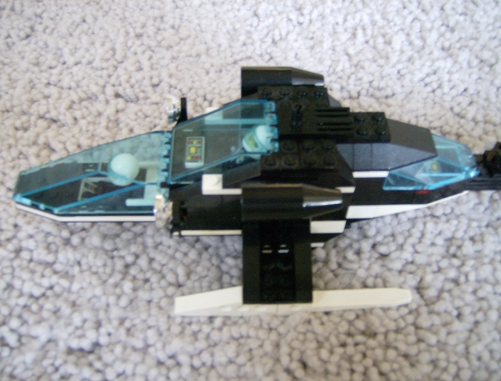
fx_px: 524
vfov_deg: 40.0
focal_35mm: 36
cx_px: 250
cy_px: 190
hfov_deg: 51.1
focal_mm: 6
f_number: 2.8
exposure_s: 1/5.28
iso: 200
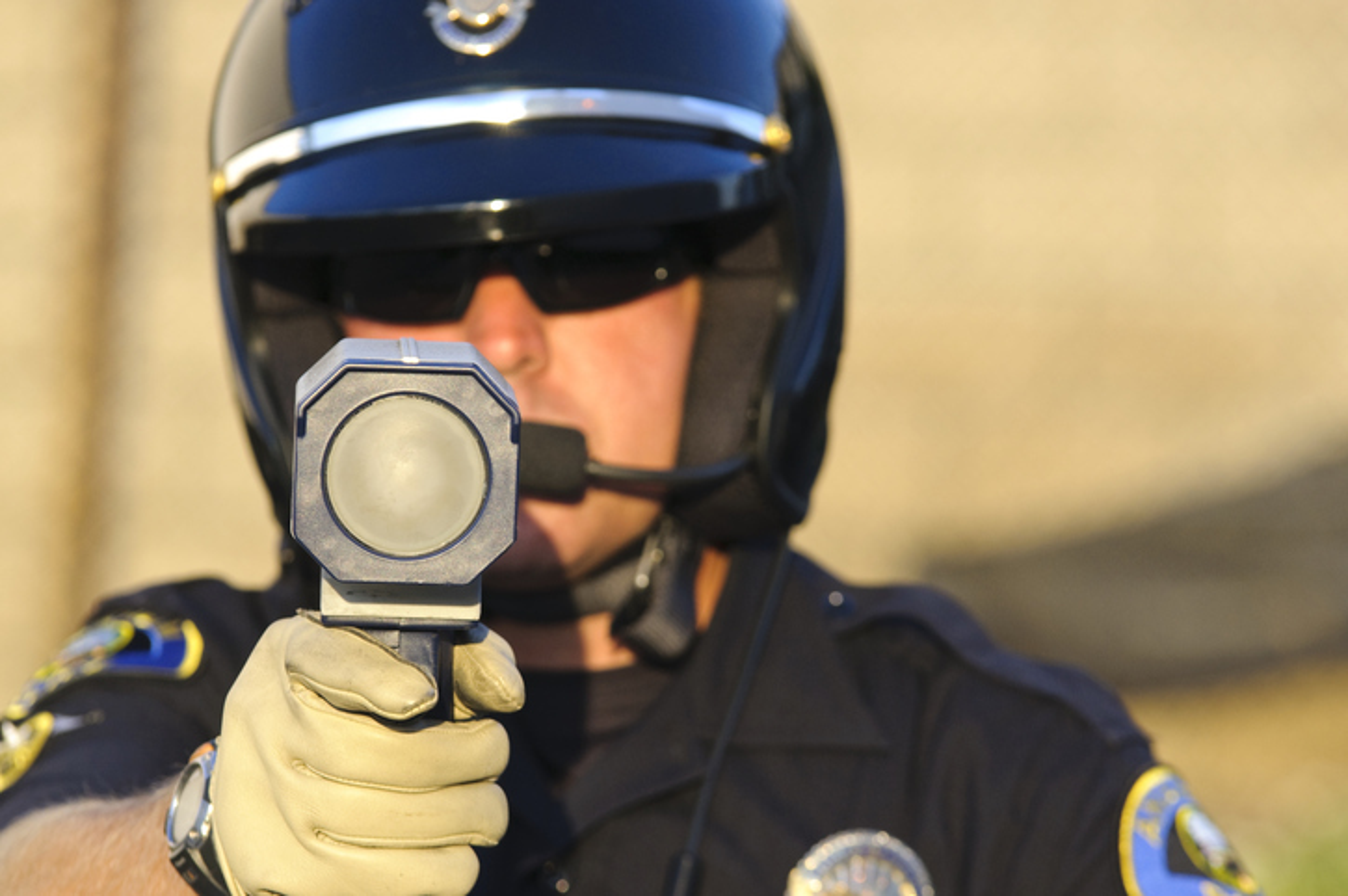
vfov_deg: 5.5
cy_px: 448
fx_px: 9259
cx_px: 674
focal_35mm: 248
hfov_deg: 8.3
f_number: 5.6
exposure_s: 1/500
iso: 200
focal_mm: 165
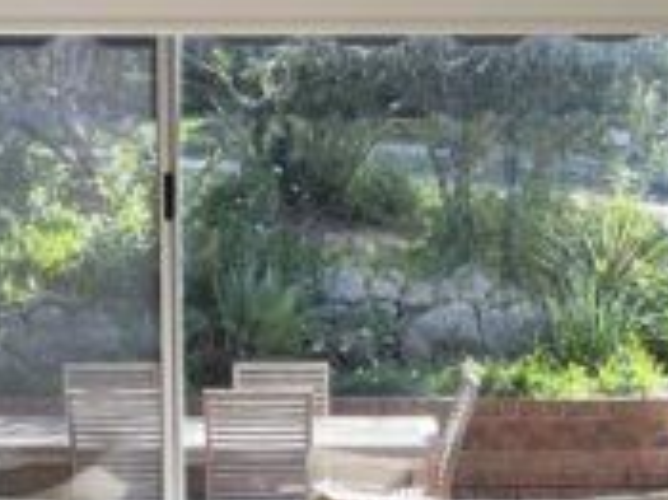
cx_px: 290
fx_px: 2198
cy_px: 599
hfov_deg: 17.3
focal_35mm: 114
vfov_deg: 12.7
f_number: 1.6
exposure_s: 1/334
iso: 50
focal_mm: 5.1
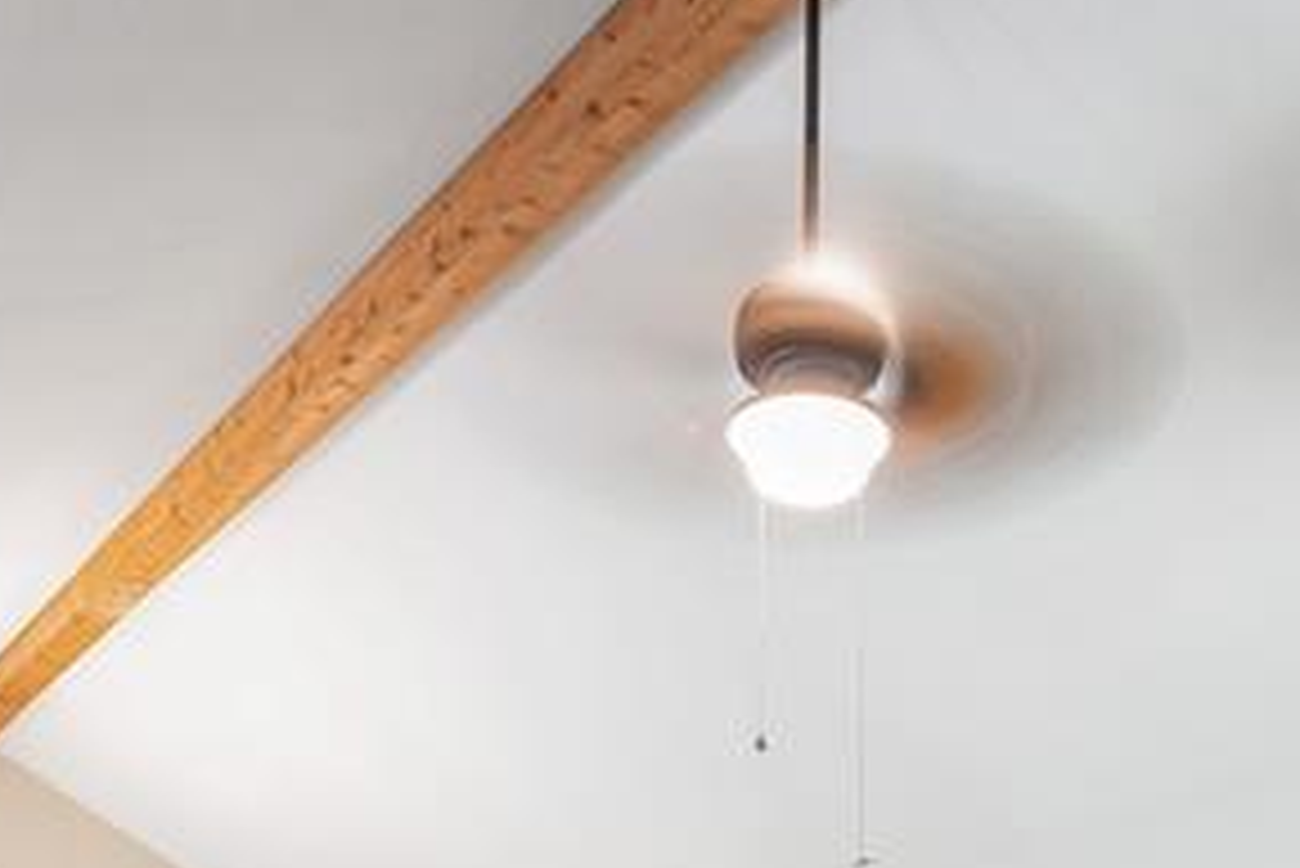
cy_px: 1282
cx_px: 868
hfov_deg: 42.1
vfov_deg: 23.7
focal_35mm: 46
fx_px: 1662
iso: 800
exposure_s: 1/3
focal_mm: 13
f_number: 8
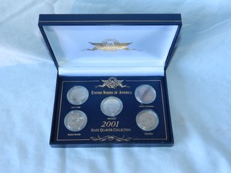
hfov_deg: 49.0
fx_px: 253
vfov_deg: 37.7
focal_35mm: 38
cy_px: 86
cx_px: 116
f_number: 4
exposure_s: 1/30
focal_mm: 6.7
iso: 200
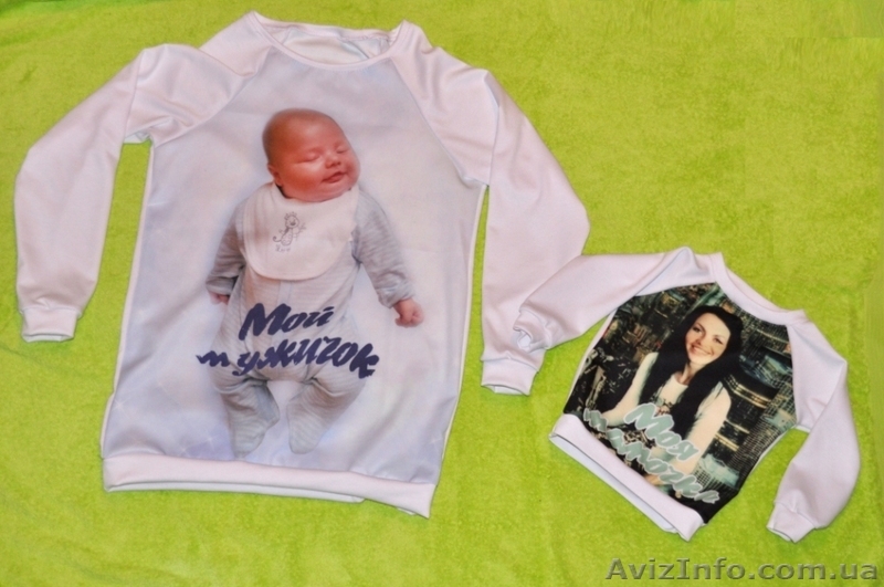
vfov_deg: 26.4
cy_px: 294
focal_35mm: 51
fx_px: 1251
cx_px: 442
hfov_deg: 38.9
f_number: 4.5
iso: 800
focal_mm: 34
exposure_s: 1/60
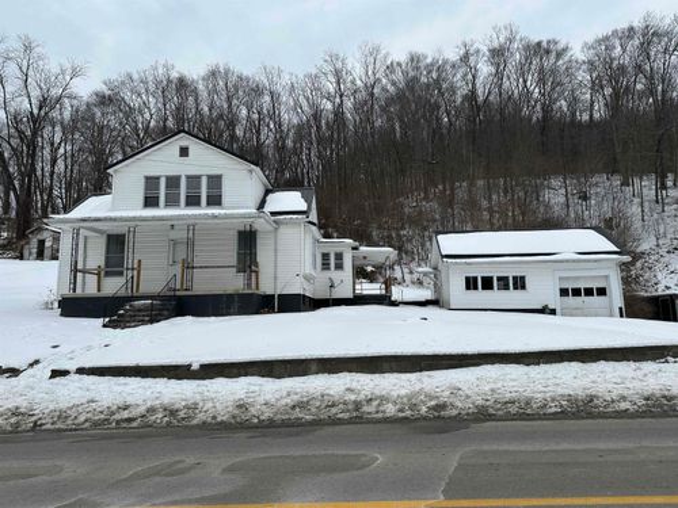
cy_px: 254
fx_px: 470
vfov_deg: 56.8
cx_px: 339
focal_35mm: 24
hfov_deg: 71.6
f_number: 1.78
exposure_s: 1/5263
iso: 80
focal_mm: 6.86
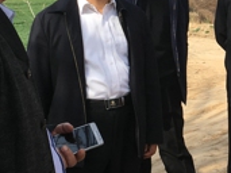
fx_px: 680
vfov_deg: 14.3
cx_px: 243
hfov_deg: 18.6
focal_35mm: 102
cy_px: 16
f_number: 2.2
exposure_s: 1/1148
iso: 25
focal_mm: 4.15
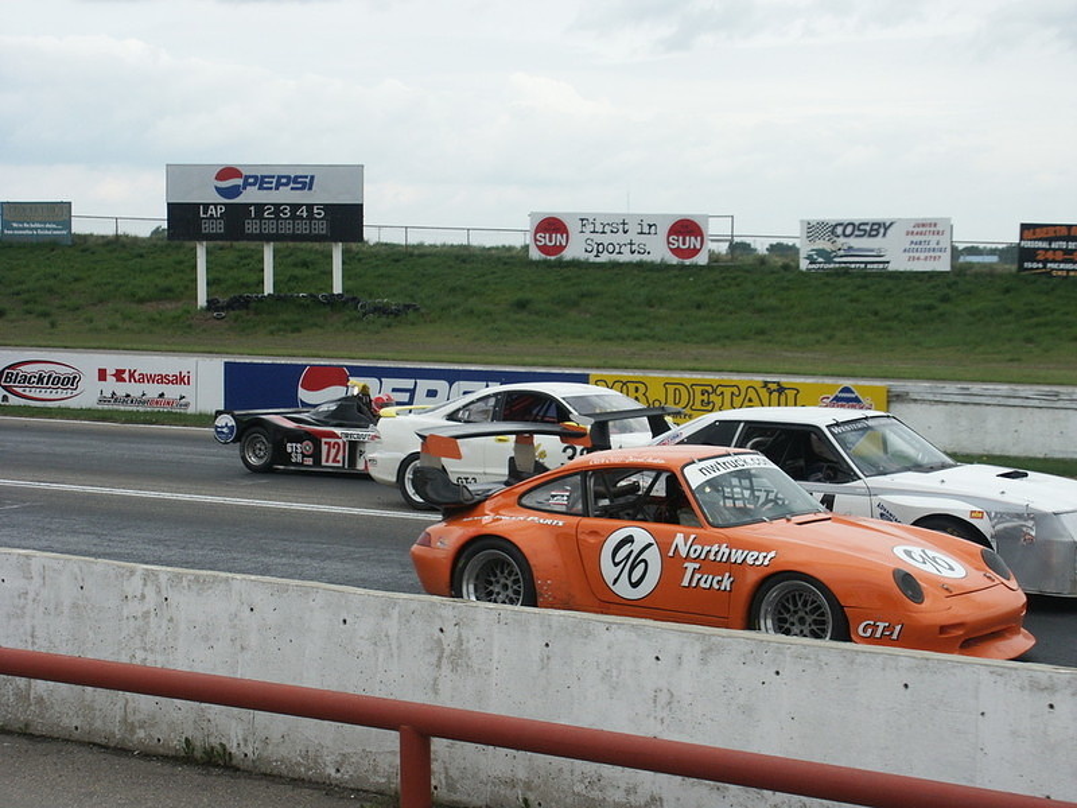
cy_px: 404
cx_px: 538
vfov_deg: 14.4
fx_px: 3205
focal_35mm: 103
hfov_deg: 19.1
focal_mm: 25.49
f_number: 3.5
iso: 100
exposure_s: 1/1000
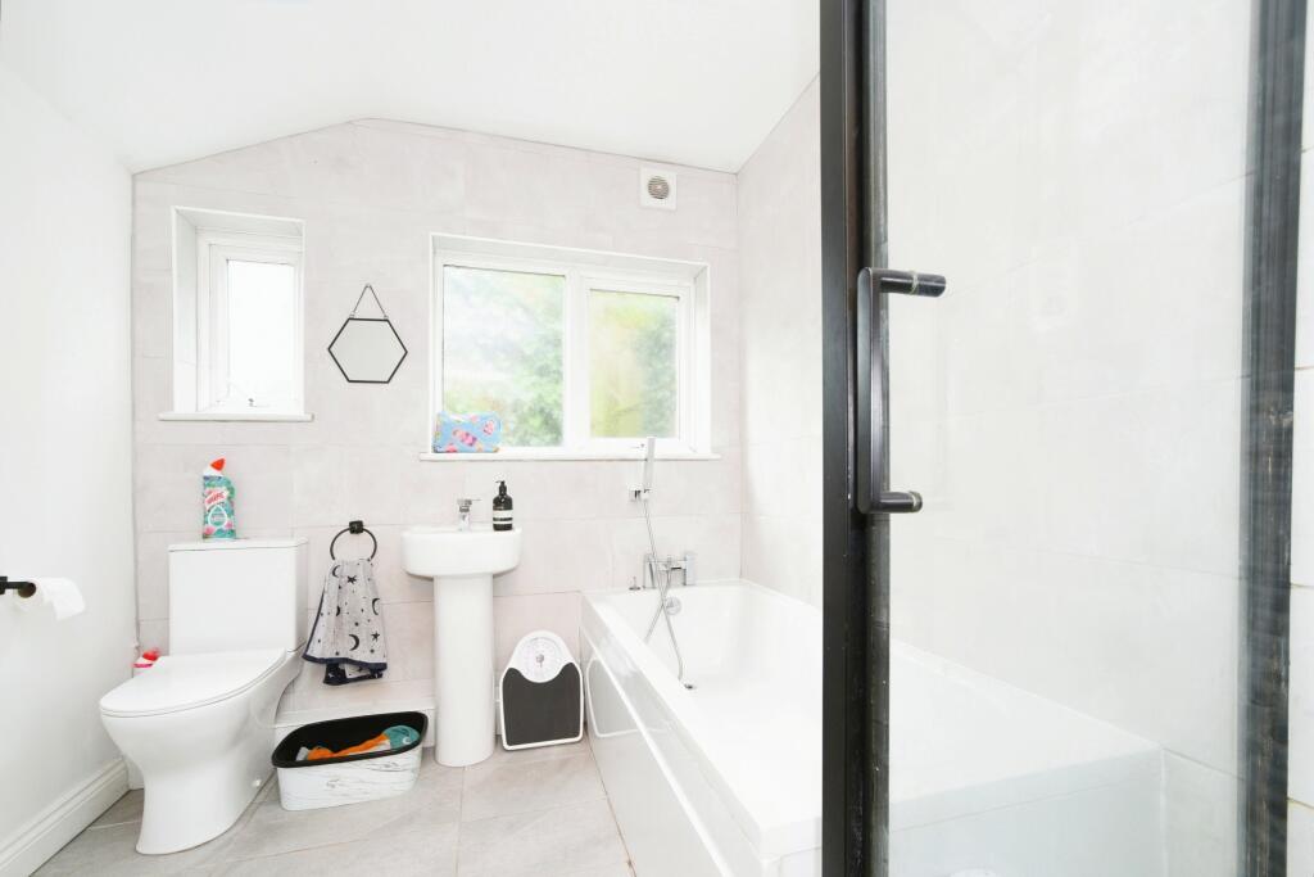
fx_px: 548
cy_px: 438
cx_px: 657
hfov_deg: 100.4
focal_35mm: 15
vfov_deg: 77.3
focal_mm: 15
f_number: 10
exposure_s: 1/10
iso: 500
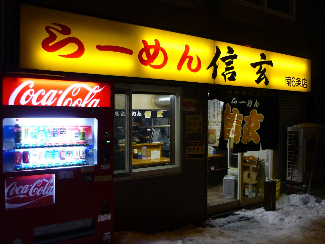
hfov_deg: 55.4
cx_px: 162
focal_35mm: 33
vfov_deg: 42.9
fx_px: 310
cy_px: 122
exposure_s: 1/30
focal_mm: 5.5
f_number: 2.8
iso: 200
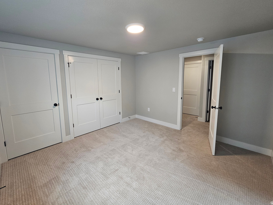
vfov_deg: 85.5
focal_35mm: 14
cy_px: 95
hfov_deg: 101.9
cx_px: 128
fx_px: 110
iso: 125
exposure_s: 1/60
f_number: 2.2
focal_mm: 2.2
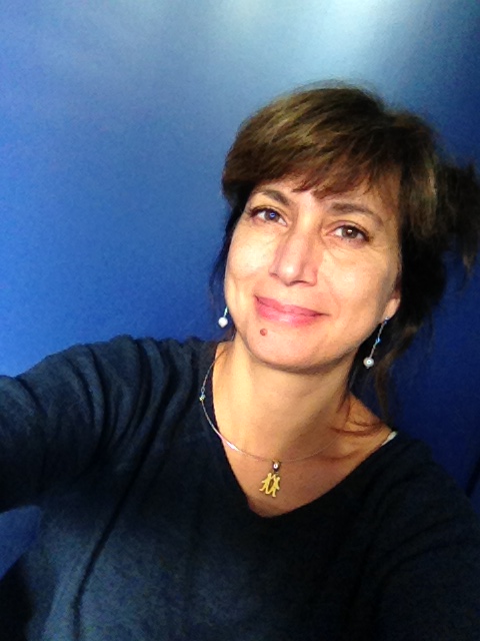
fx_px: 647
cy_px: 320
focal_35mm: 35
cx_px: 240
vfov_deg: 52.6
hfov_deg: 40.7
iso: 125
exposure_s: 1/267
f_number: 2.4
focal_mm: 1.85
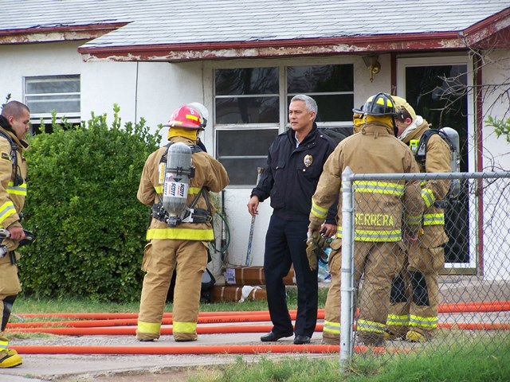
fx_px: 3079
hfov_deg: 9.5
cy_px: 191
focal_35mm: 209
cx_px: 255
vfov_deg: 7.1
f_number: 3.2
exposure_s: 1/250
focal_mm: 34.6
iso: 80
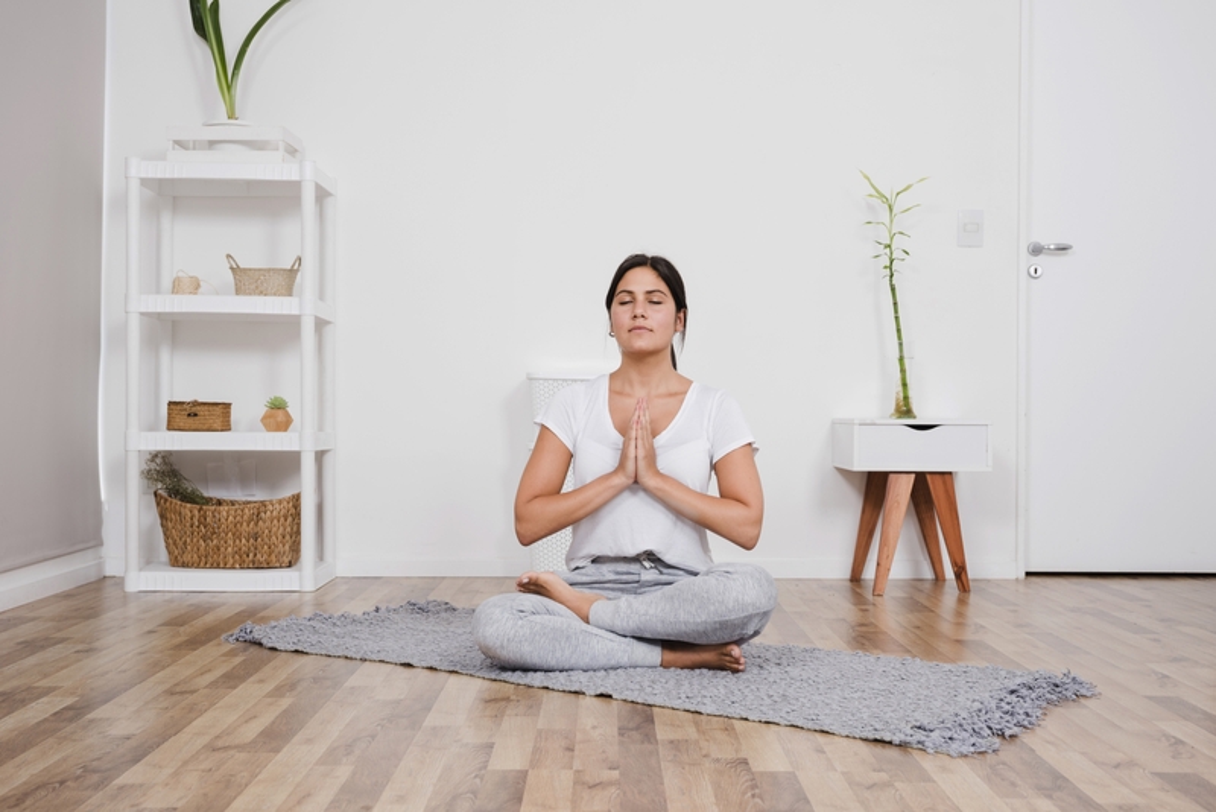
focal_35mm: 44
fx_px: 1487
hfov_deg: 44.5
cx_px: 608
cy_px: 406
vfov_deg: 30.5
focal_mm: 44
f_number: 5
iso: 125
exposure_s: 1/125
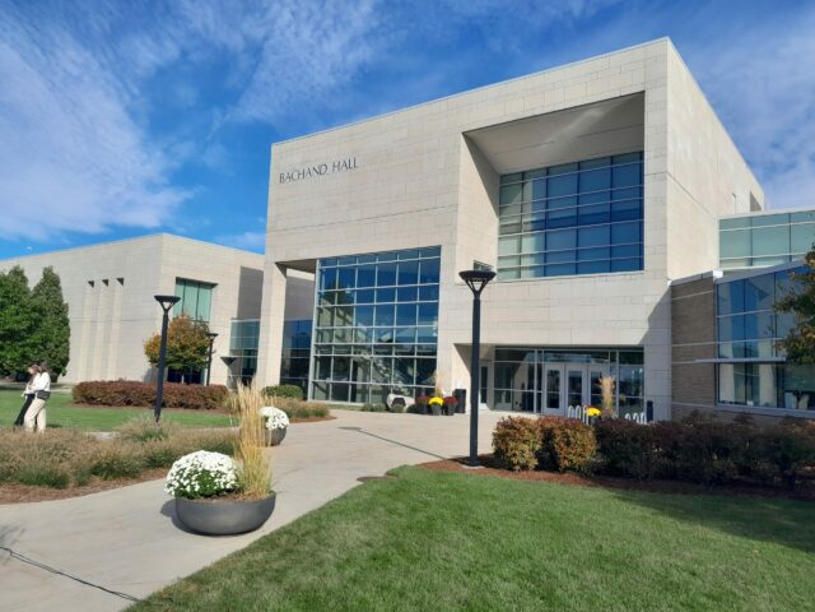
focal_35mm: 27
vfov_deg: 51.4
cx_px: 408
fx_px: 636
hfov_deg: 65.3
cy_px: 306
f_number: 1.8
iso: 40
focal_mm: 4
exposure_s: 1/535
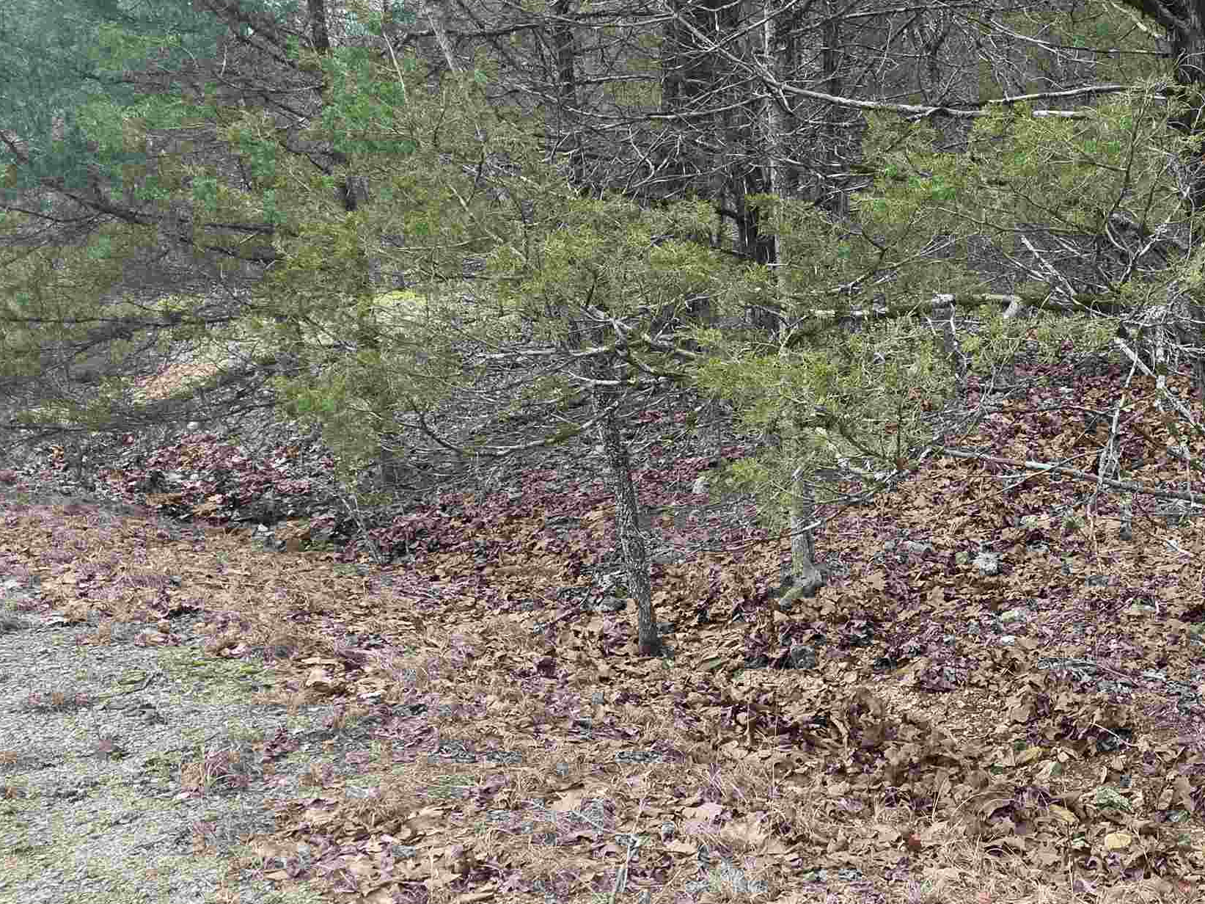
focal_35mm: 43
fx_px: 1497
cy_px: 528
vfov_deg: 33.5
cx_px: 1085
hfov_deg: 40.5
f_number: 1.7
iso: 200
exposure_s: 1/180
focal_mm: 6.3
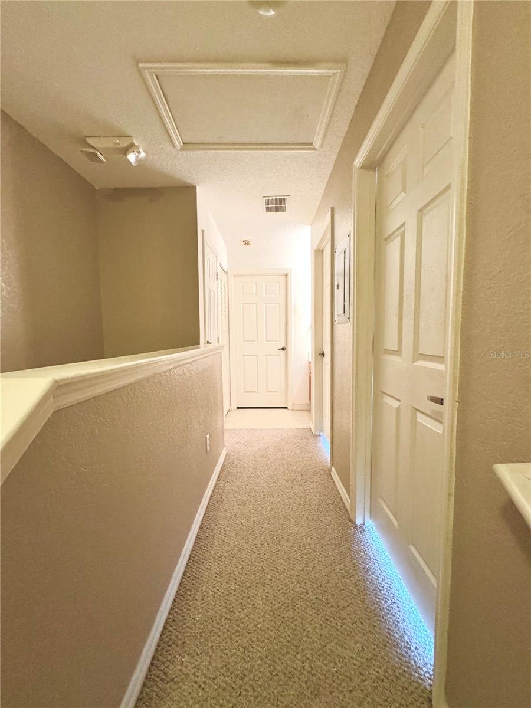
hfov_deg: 85.7
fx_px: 286
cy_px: 354
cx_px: 266
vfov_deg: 102.1
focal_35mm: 14
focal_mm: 2.22
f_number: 2.2
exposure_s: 1/60
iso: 320
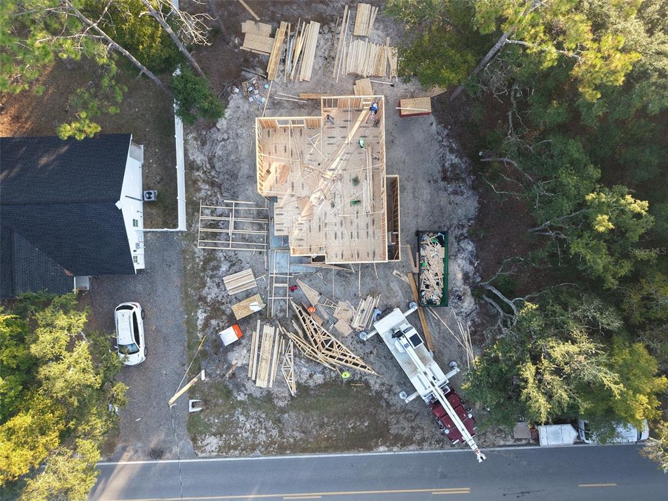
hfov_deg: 71.6
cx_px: 334
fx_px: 463
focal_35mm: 24
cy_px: 250
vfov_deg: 56.8
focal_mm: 8.67
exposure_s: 1/240
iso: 140
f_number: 1.8
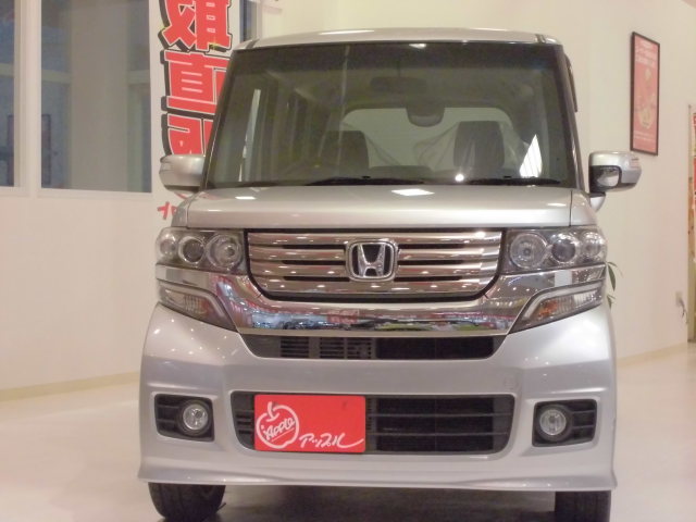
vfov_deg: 22.9
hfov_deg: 30.3
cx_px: 348
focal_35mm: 64
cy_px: 261
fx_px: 1287
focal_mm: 11.5
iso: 800
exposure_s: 1/60
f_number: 5.6
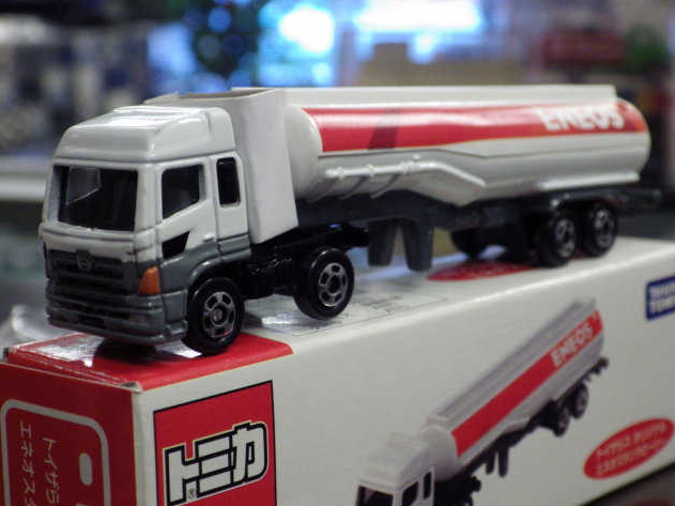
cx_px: 335
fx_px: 1404
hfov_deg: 27.0
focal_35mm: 72
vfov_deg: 20.4
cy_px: 251
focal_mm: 12.8
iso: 500
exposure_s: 1/60
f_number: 4.2
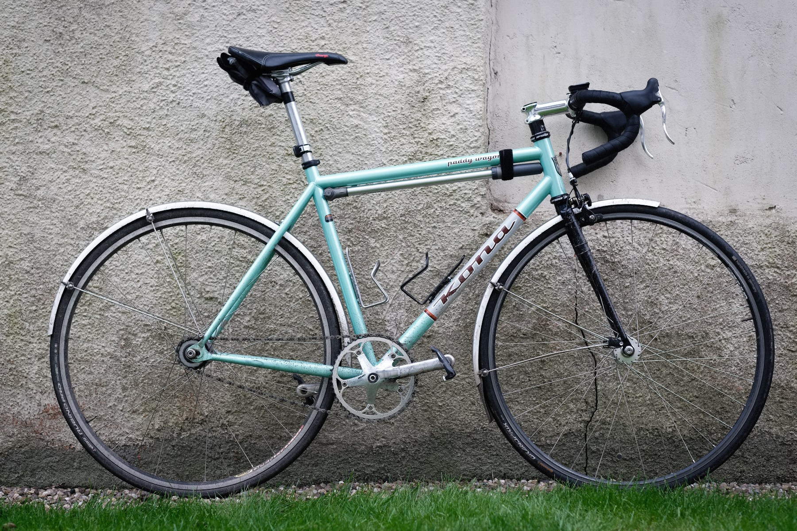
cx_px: 398
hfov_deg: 24.2
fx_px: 1860
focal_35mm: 84
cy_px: 266
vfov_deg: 16.3
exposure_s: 1/100
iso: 250
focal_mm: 56
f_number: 3.2
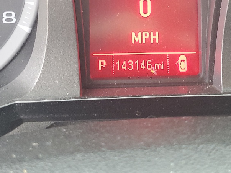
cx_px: 115
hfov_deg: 28.2
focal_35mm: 69
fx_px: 460
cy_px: -40
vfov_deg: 19.9
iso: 95
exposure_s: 1/60.2
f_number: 1.5
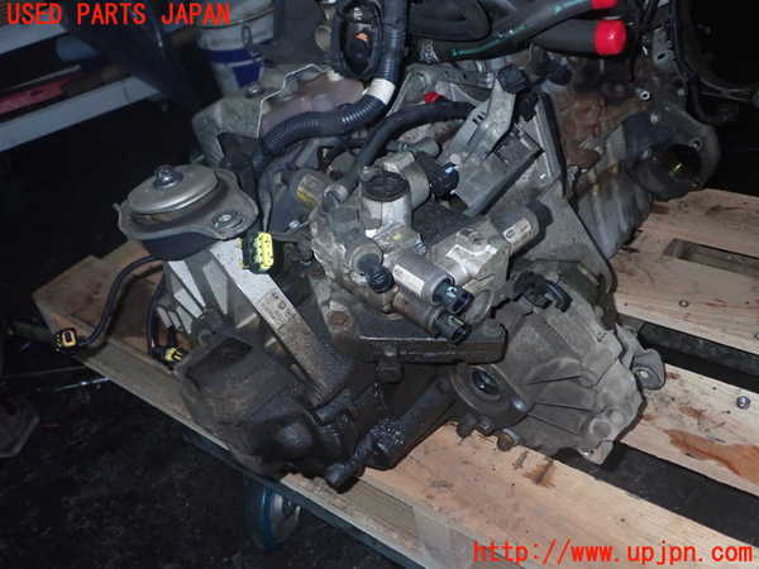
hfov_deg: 51.4
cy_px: 284
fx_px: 789
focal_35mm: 36
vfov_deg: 39.7
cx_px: 380
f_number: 7.1
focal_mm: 6.37
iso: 800
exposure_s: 1/40
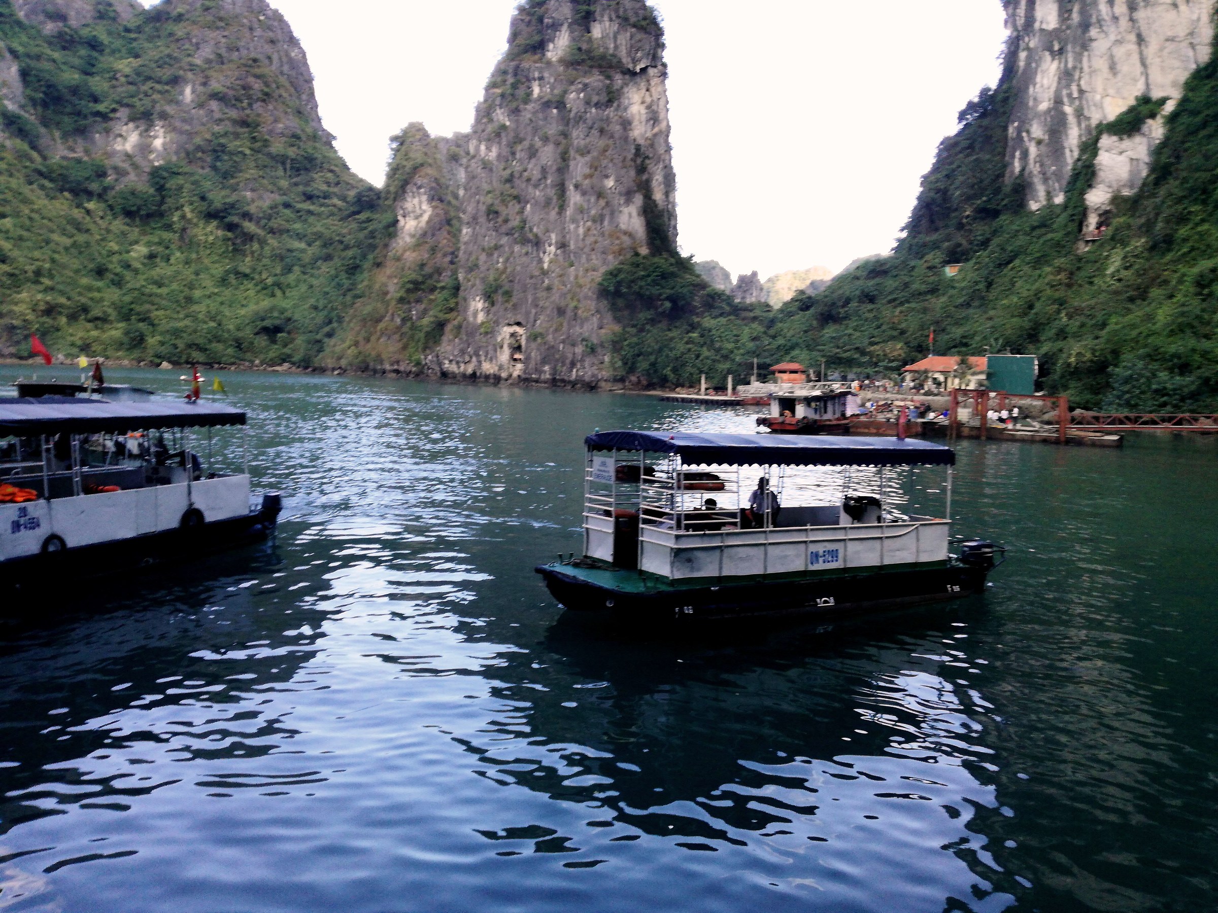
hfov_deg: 65.3
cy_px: 456
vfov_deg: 51.4
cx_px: 609
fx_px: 950
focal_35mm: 27
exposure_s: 1/259
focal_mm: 3.79
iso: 50
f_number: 2
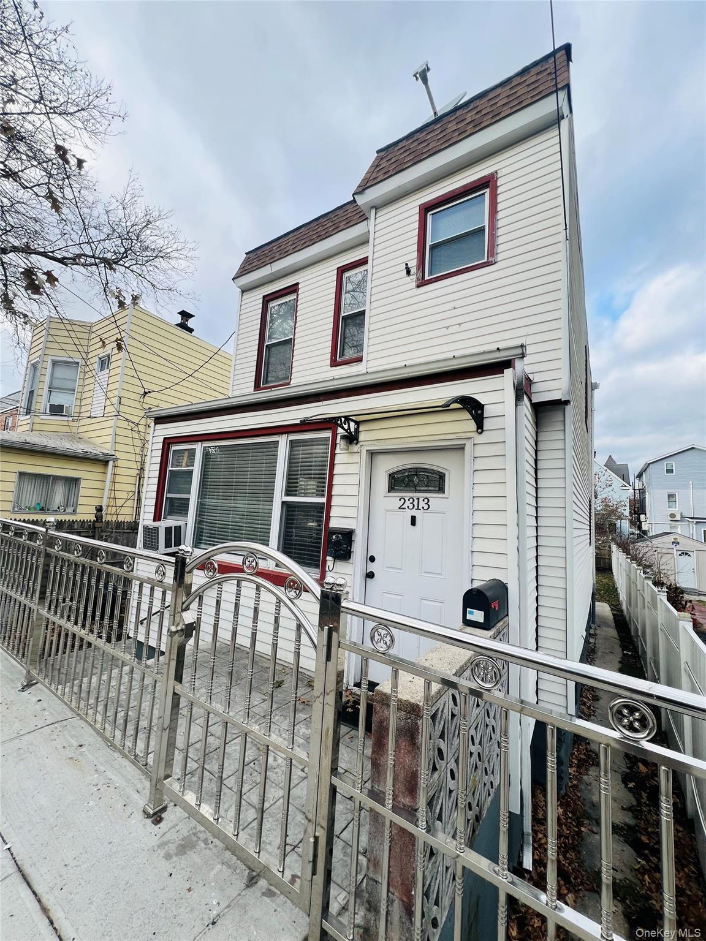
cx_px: 353
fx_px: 354
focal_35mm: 13
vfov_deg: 106.2
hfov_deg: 89.9
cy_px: 470
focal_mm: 1.57
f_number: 1.8
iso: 32
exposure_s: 1/388
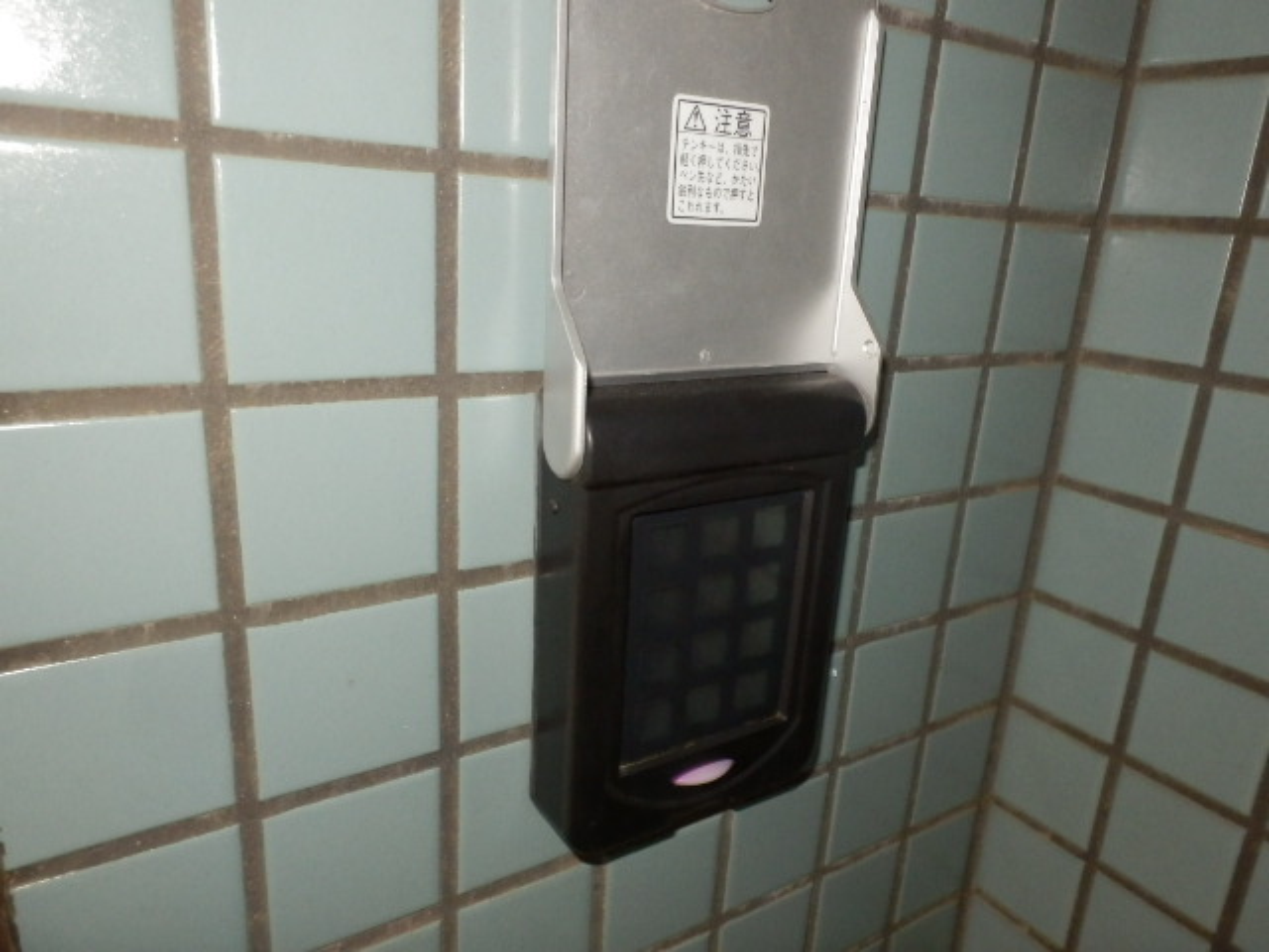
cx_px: 634
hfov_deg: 71.6
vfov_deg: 56.8
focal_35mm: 24
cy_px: 476
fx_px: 880
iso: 800
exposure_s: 1/30
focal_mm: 4.2
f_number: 7.9
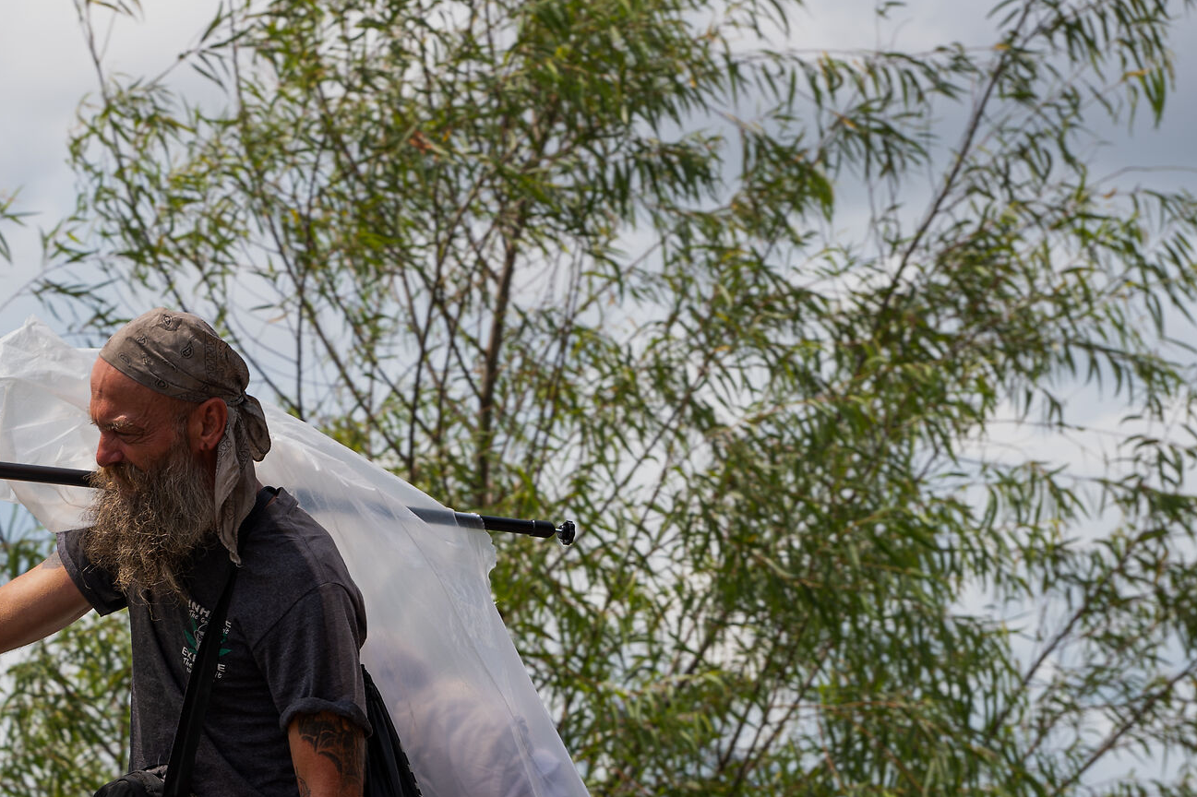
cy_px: 593
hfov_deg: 9.2
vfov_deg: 6.2
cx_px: 150
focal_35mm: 222
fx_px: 7379
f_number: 8
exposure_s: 1/200
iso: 100
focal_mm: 120
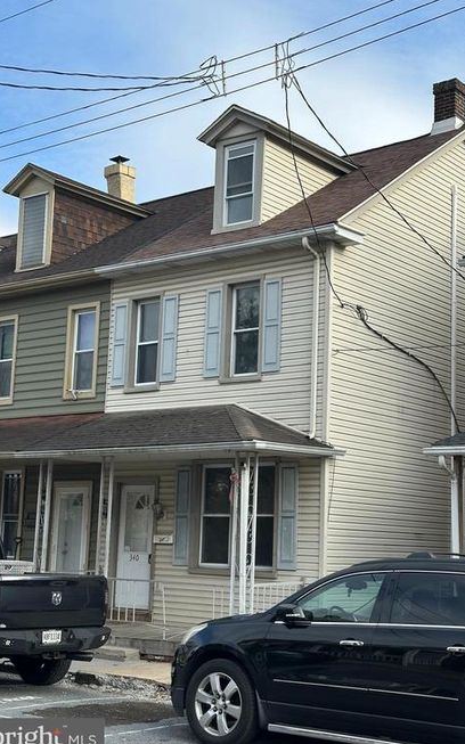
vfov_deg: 38.9
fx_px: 1055
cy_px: 379
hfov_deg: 24.8
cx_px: 266
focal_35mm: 52
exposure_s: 1/1992
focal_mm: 6.86
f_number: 1.78
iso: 64
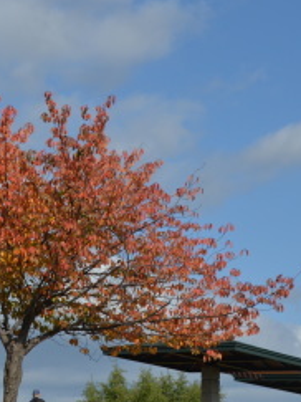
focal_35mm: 142
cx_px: -61
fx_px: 1648
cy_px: 232
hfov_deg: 10.3
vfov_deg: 13.9
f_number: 13
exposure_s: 1/640
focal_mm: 50
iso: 200
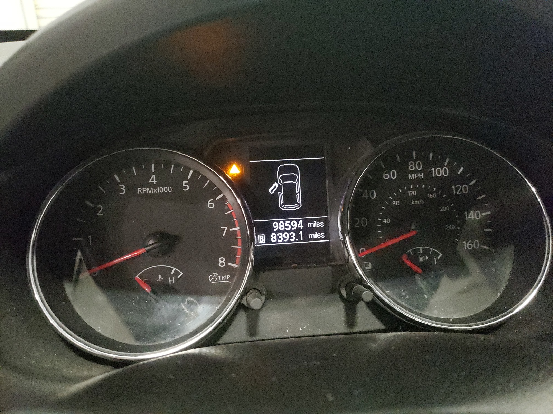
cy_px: 207
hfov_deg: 67.3
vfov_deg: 53.1
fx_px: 415
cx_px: 276
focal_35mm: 26
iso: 1257
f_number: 1.5
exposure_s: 1/24
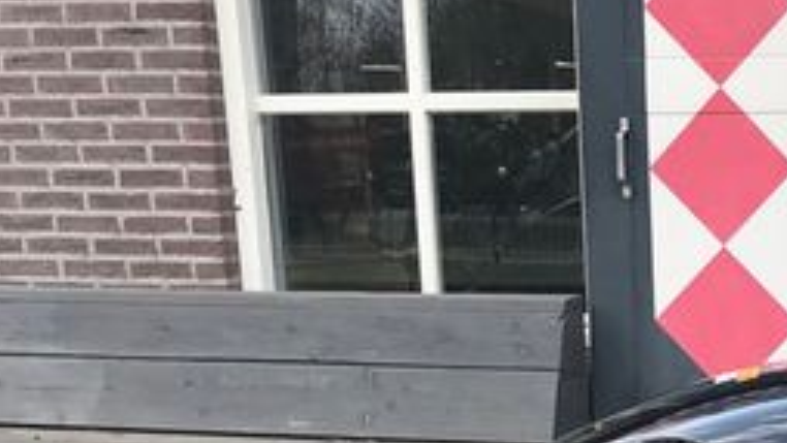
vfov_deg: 14.8
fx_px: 1607
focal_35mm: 77
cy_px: 613
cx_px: 917
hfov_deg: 25.1
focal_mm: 3.99
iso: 20
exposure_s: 1/267
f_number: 1.8
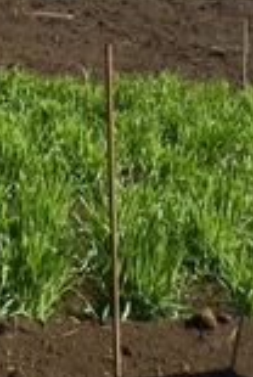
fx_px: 2361
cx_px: 275
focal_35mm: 225
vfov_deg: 8.9
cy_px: -219
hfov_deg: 6.1
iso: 80
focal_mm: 7.4
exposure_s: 1/400
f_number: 4
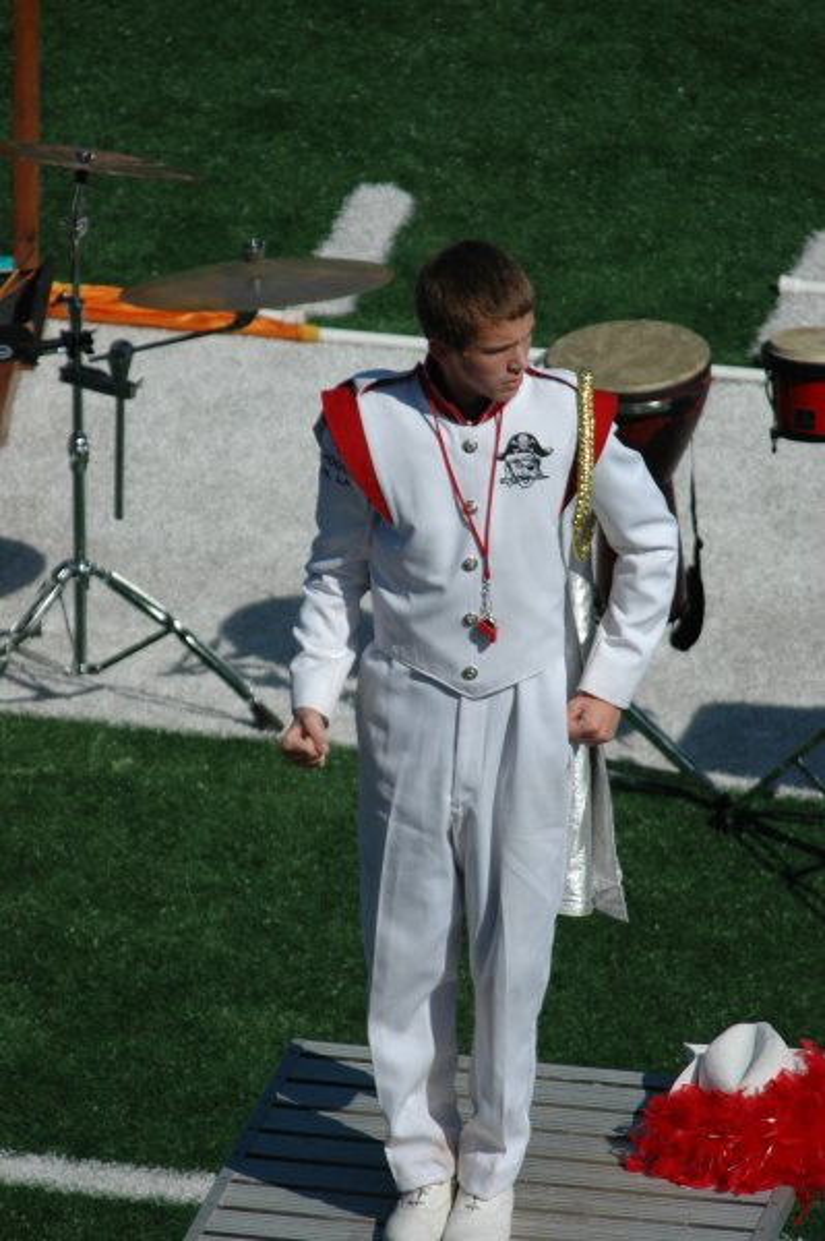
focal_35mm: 600
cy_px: 620
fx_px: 20659
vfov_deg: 3.4
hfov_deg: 2.3
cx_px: 412
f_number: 5.6
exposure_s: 1/2000
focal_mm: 400
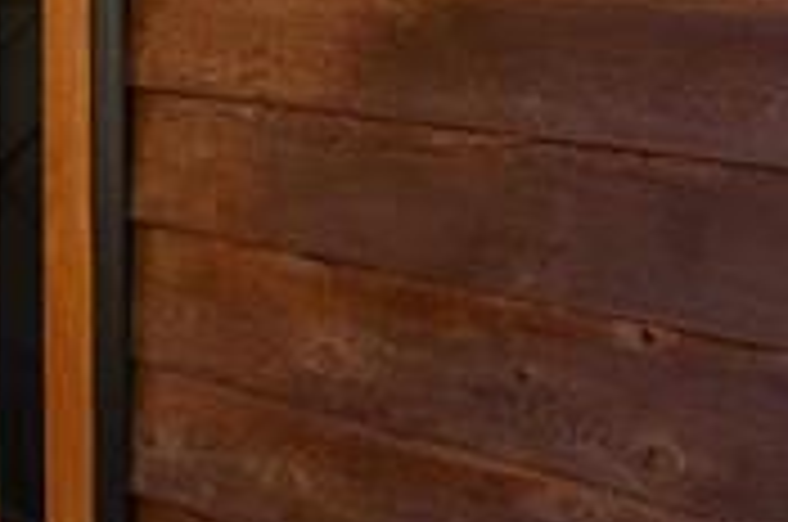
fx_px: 1792
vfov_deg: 15.8
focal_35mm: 82
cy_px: -144
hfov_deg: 21.3
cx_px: -360
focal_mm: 14
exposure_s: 1/1250
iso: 200
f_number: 4
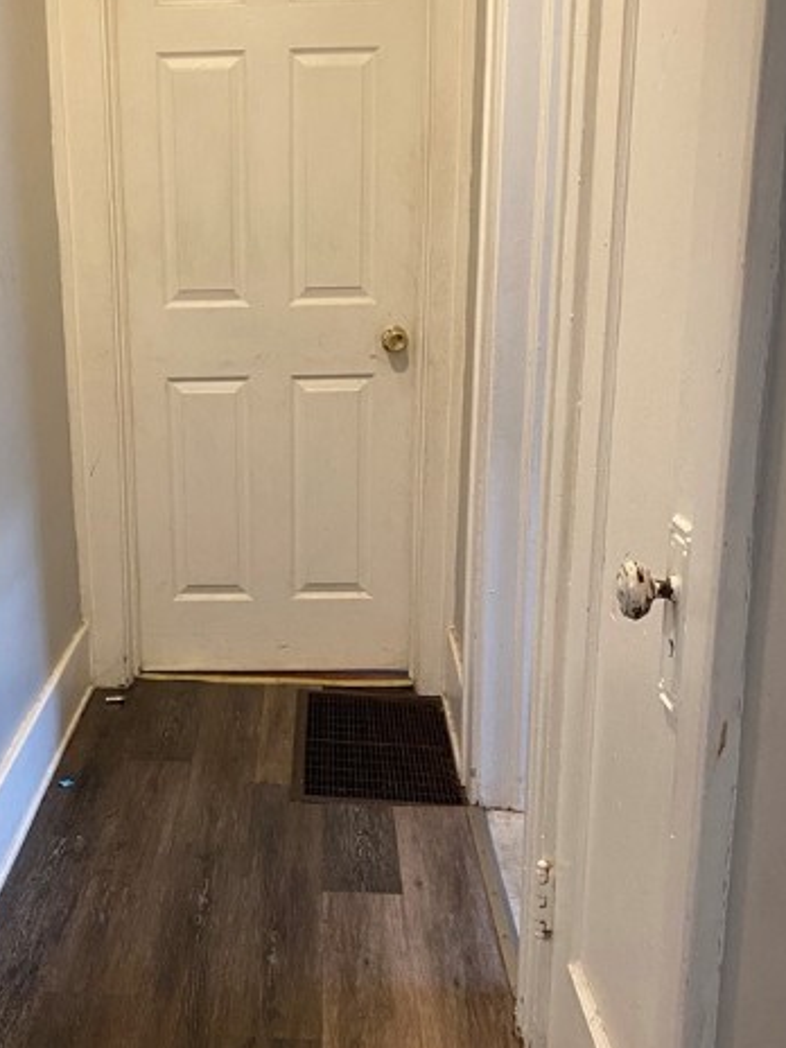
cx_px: 192
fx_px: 1302
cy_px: 531
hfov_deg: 32.9
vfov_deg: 43.8
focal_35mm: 43
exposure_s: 1/60
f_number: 1.8
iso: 200
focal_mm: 4.25
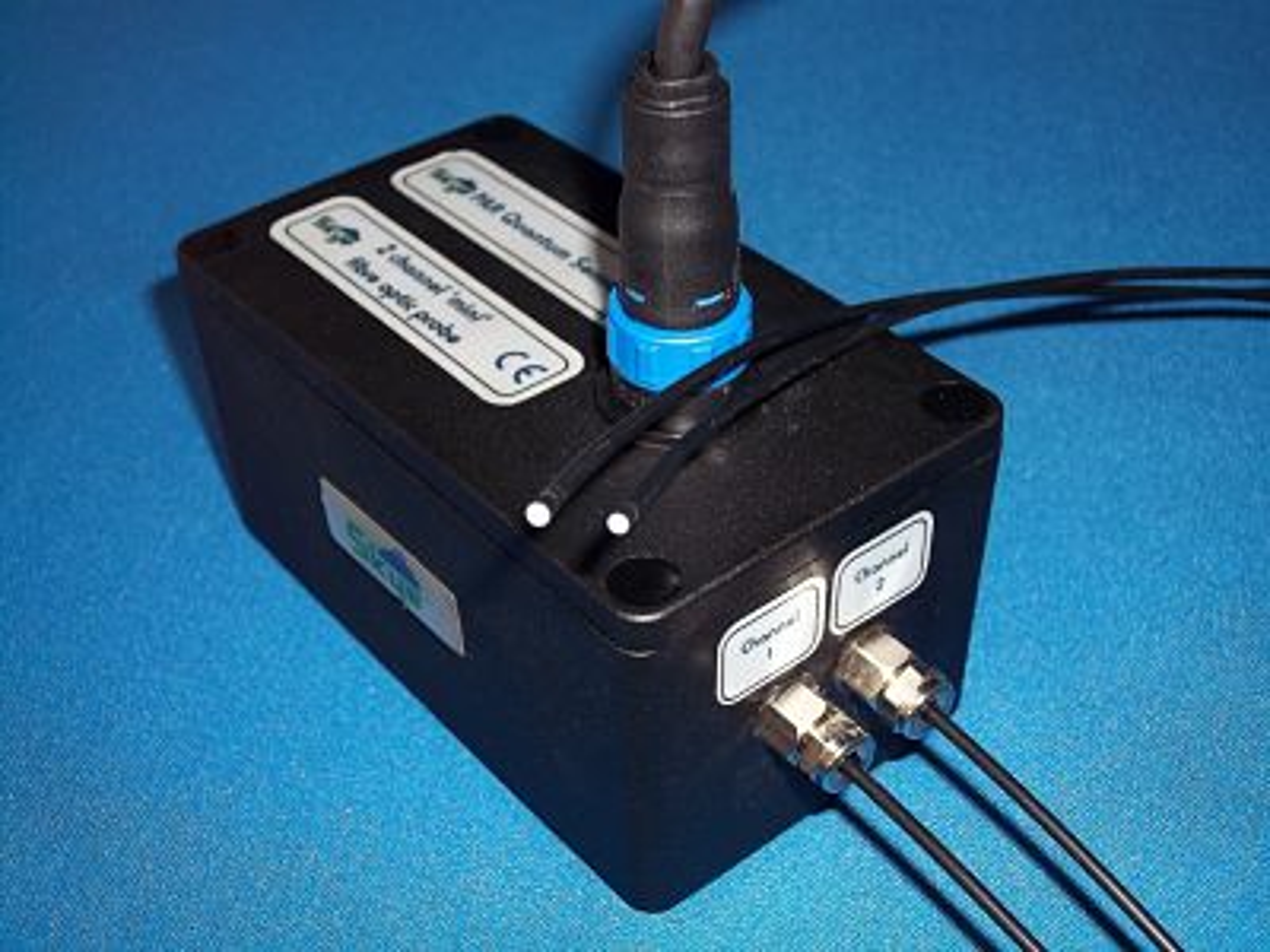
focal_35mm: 50
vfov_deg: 29.1
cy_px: 476
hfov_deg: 38.2
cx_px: 635
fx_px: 1834
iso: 80
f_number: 3.6
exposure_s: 1/40
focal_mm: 8.8
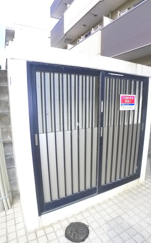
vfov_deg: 66.3
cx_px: 79
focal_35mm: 28
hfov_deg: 44.5
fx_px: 185
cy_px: 133
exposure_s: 1/400
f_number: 2.8
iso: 400
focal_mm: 5.1
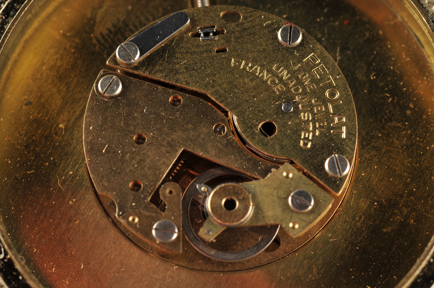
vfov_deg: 15.2
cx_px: 217
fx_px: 1084
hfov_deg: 22.6
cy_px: 144
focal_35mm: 90
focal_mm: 60
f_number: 18
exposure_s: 1/200
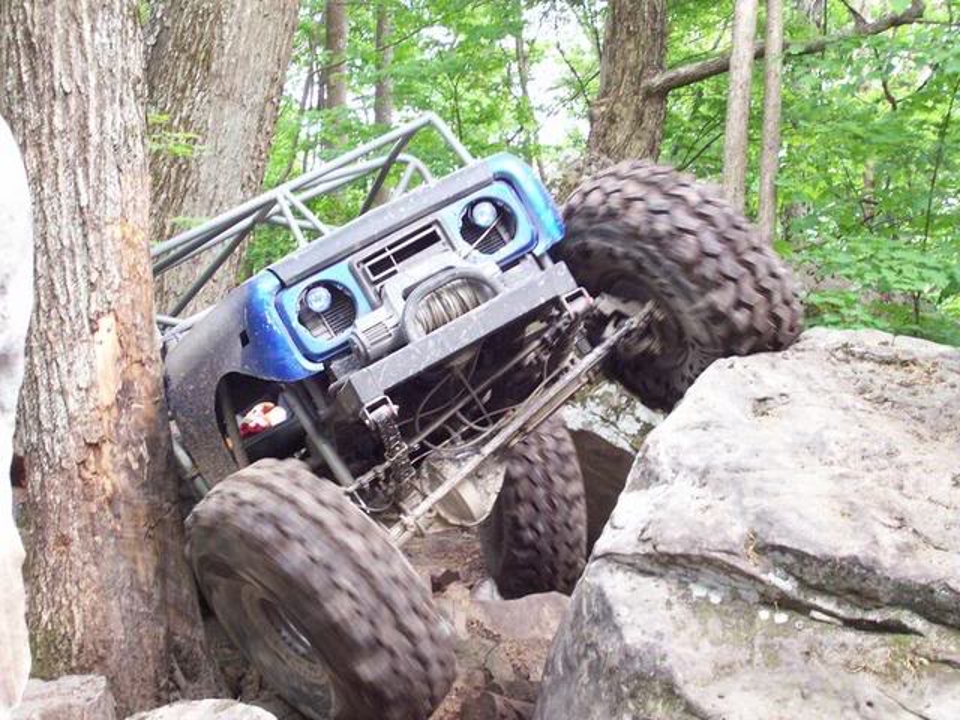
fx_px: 1803
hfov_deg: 29.8
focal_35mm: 65
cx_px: 480
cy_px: 360
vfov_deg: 22.6
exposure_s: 1/11.7
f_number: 3.6
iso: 140
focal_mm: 10.8
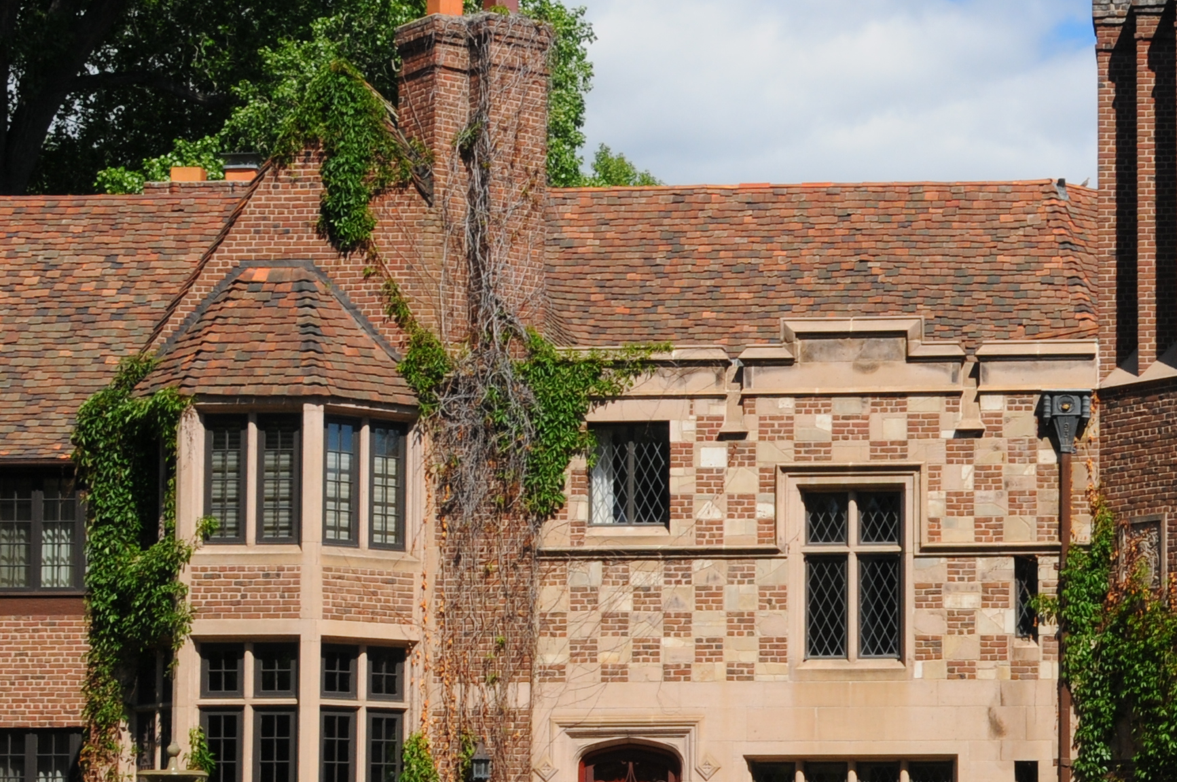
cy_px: 610
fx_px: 3273
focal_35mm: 100
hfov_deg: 20.1
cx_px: 1021
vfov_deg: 13.6
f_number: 13
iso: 200
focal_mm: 27
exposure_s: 1/250
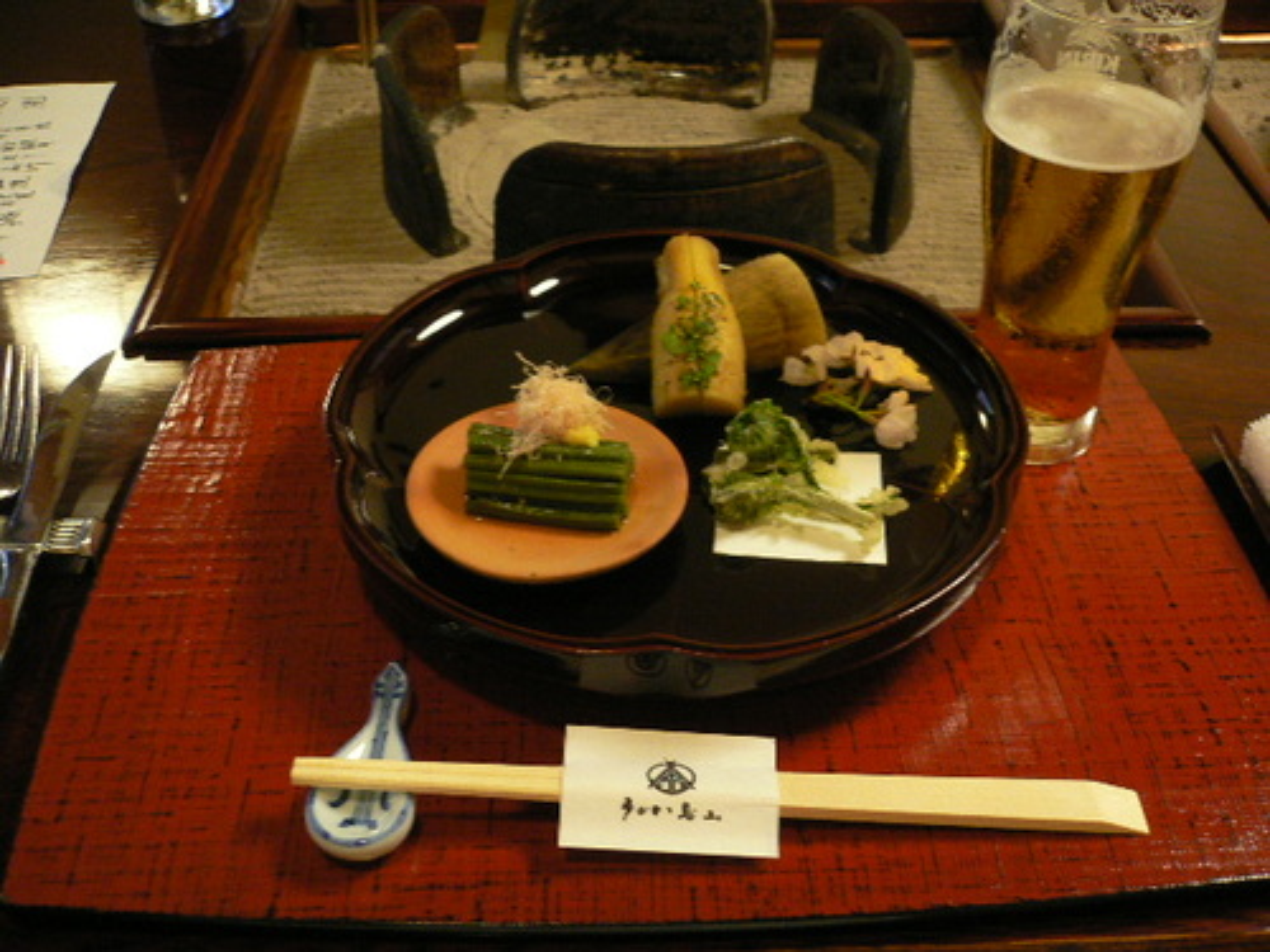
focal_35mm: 35
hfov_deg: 52.6
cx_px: 635
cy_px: 476
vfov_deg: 40.7
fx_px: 1284
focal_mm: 5.8
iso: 200
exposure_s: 1/8
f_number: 2.8
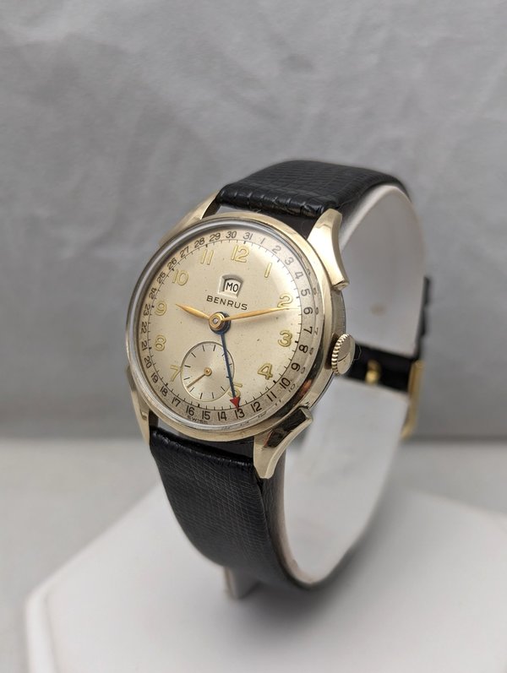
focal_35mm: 48
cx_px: 254
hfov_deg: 30.3
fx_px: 935
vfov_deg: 39.6
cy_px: 336
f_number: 1.85
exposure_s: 1/60
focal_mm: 6.81
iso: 57
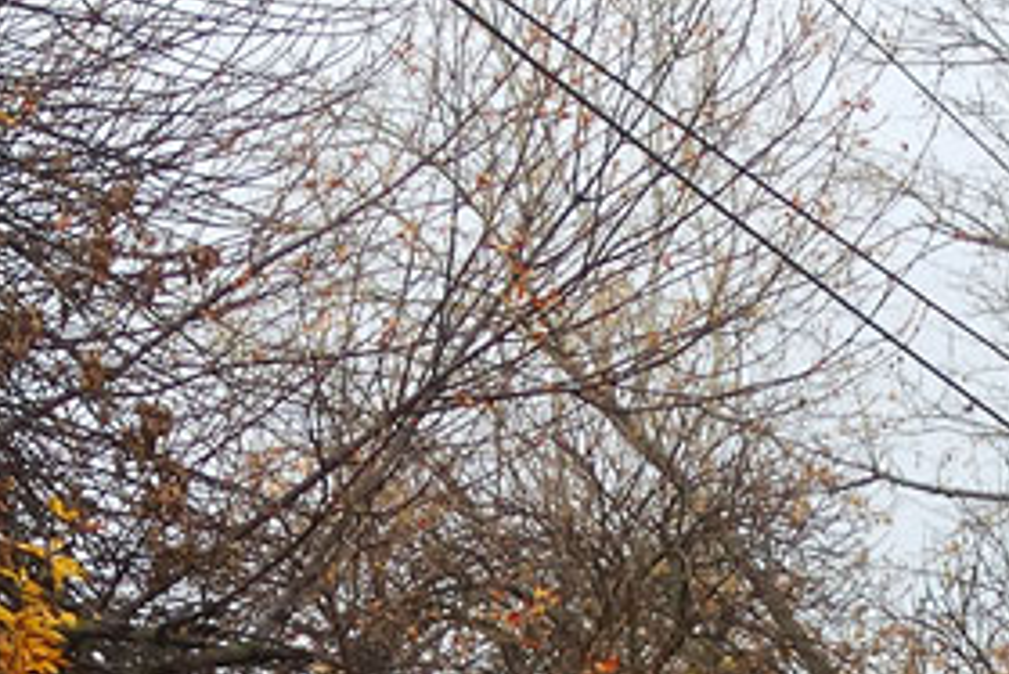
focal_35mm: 240
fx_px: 6730
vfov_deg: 5.6
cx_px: 793
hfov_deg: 8.6
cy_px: 1427
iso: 500
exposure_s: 1/500
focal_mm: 20.85
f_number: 3.5
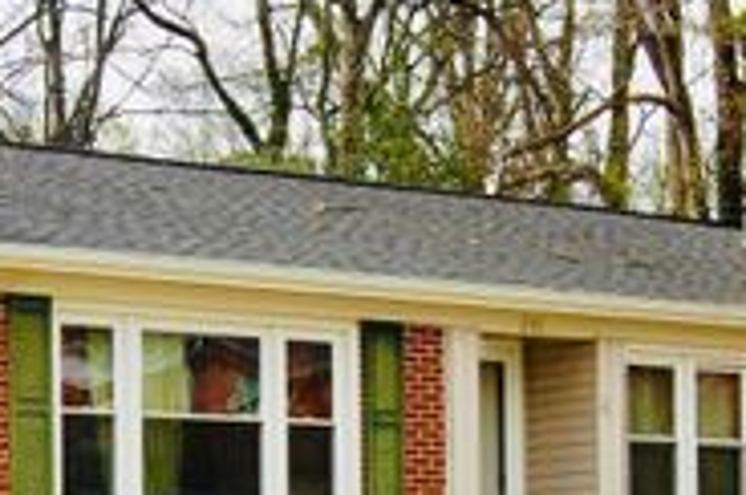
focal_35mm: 142
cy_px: 532
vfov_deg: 9.5
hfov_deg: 14.4
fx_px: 2945
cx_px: 365
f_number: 7.1
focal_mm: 35
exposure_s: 1/200
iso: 200
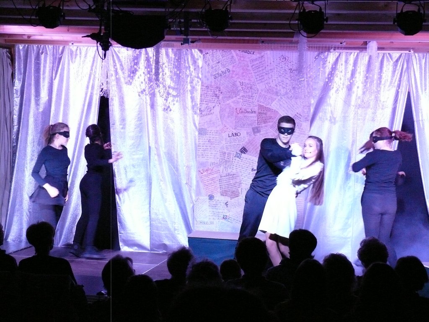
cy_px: 161
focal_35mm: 73
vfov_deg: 20.2
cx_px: 214
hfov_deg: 26.7
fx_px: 905
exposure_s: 1/60
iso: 800
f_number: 3.2
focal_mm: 15.4
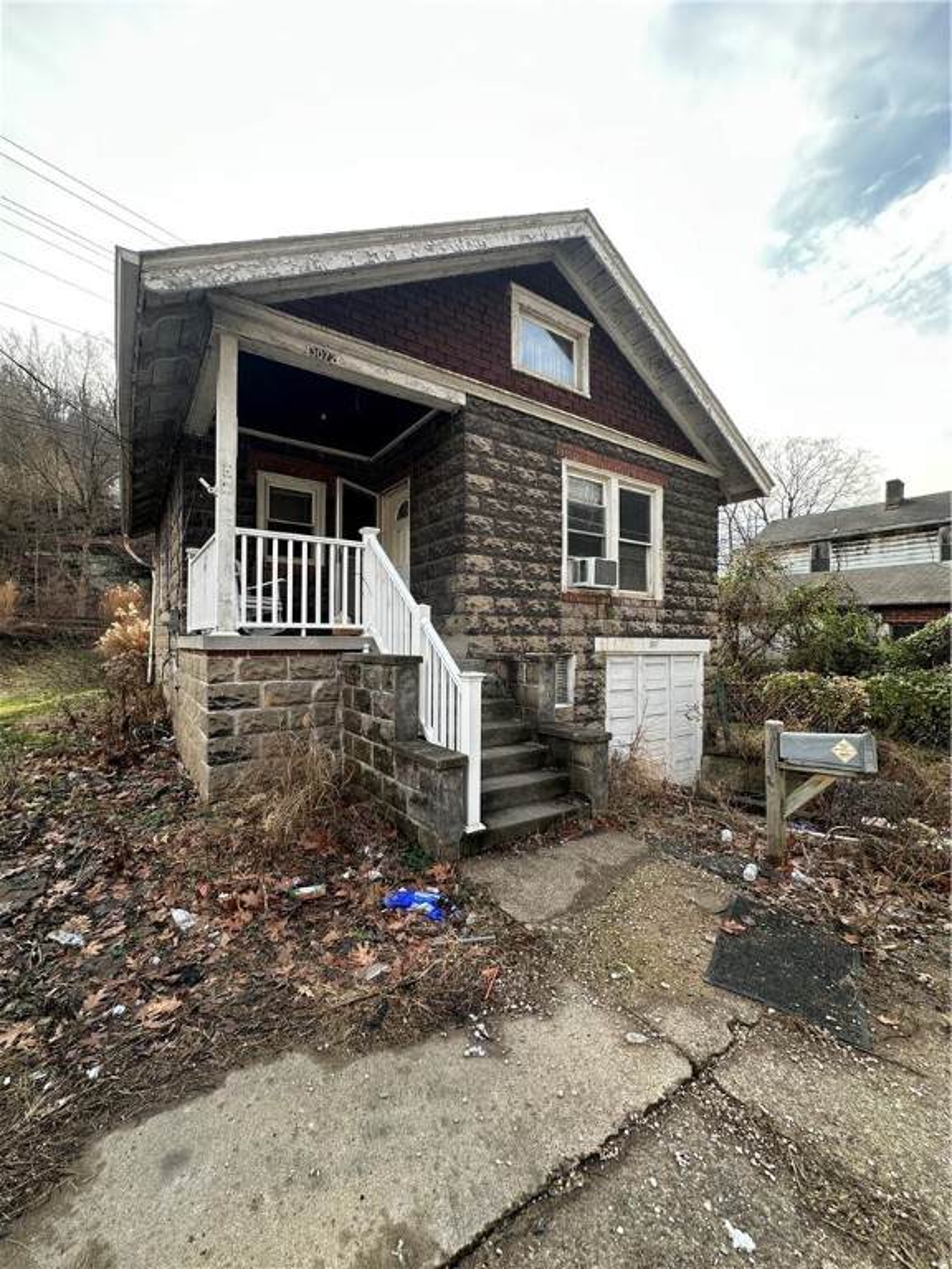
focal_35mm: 14
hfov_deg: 85.7
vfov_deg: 102.1
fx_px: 513
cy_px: 634
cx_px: 476
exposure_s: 1/221
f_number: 2.2
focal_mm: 2.22
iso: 40
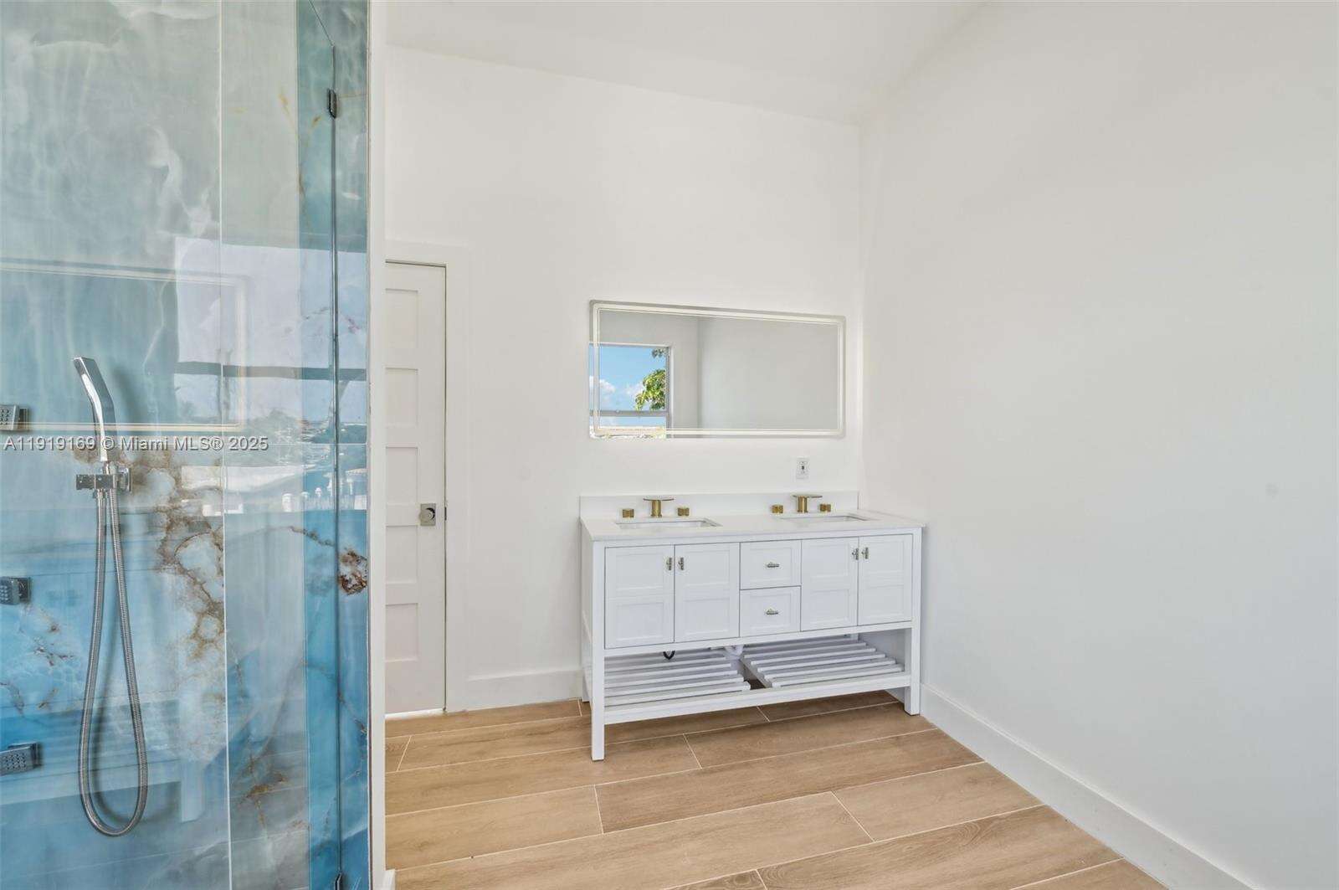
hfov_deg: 104.3
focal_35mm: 14
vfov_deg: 81.1
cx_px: 670
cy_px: 445
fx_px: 520
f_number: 8
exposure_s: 1/30
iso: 100
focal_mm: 14
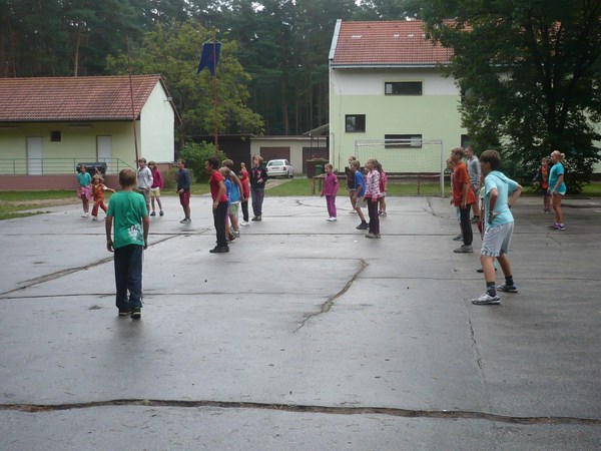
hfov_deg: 39.7
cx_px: 300
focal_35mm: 48
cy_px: 226
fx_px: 833
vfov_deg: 30.3
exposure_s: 1/125
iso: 160
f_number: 2.8
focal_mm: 5.8
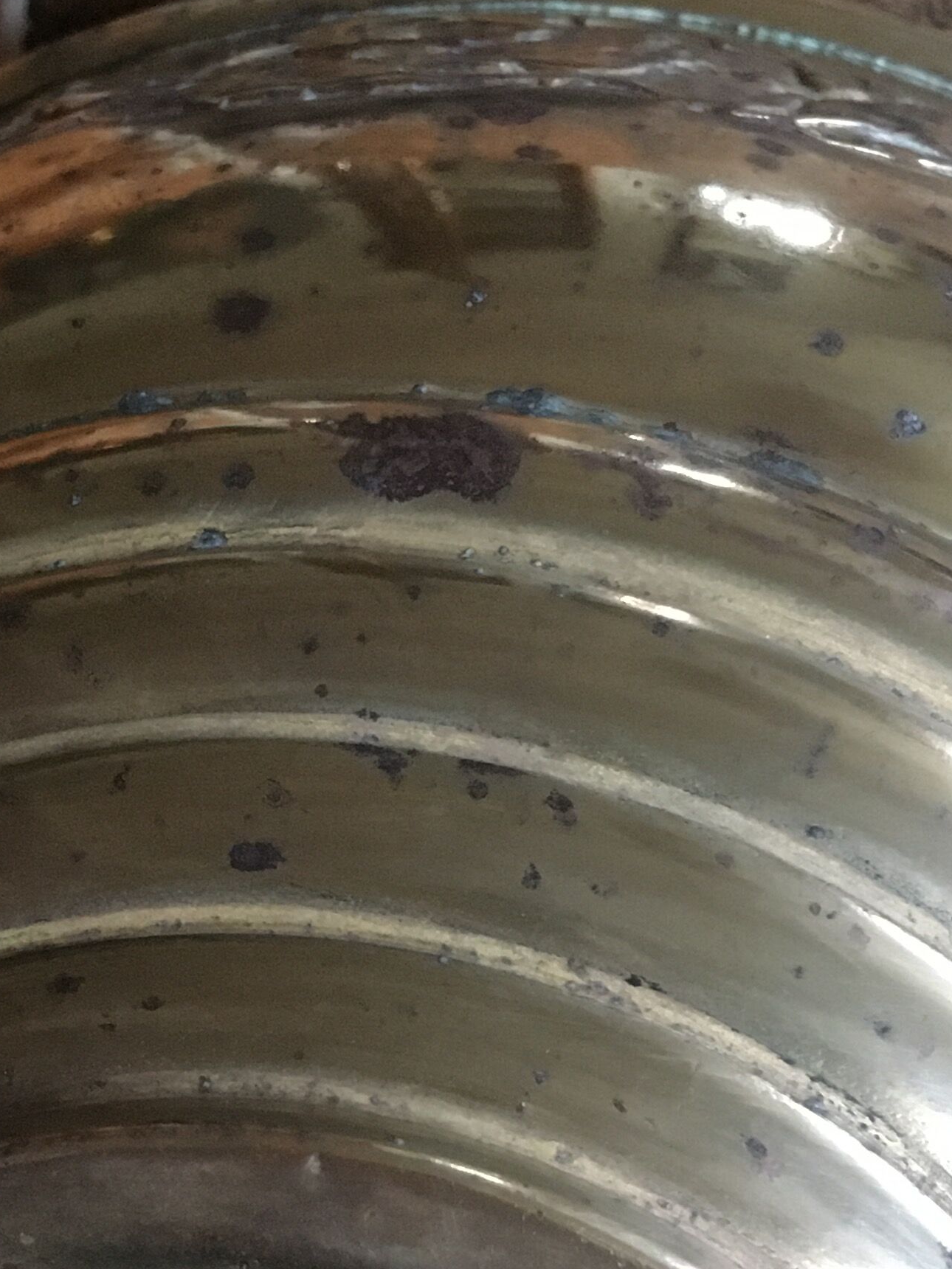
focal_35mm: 68
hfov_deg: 21.2
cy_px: 1009
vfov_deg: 28.0
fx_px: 2493
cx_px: 138
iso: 320
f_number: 2.2
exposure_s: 1/17
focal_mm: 4.15
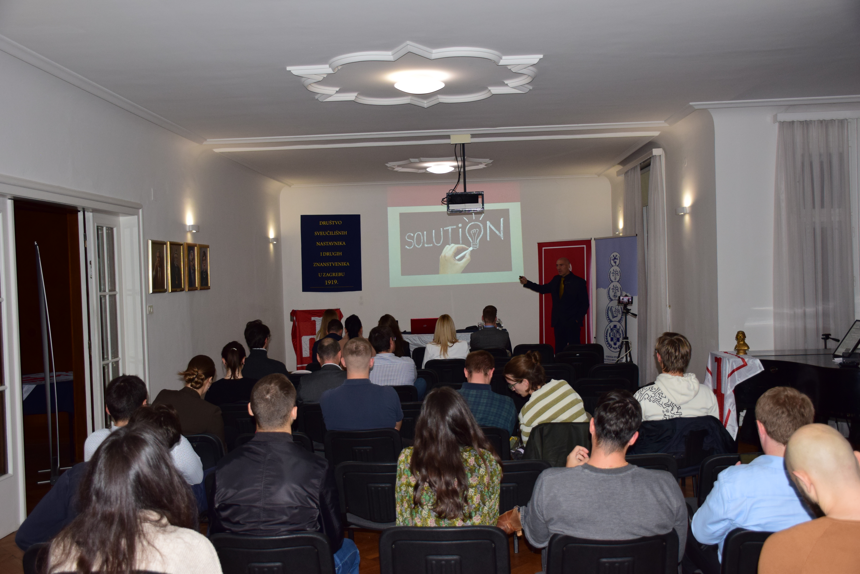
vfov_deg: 36.9
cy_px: 287
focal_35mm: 36
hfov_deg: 53.1
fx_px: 860
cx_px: 430
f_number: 3.8
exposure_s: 1/125
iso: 640
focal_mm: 24
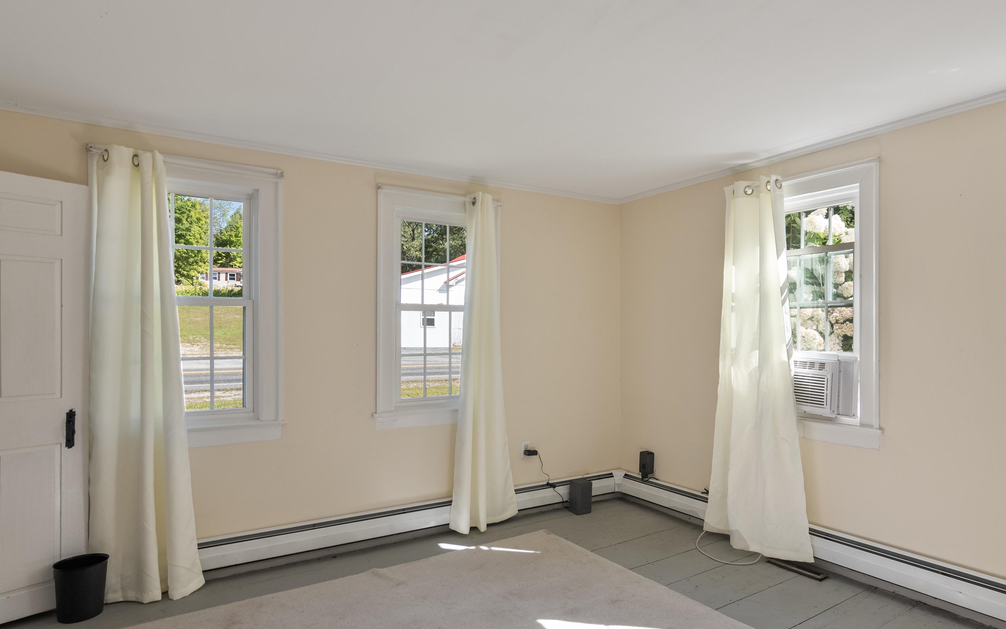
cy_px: 341
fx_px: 548
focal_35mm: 20
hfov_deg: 84.7
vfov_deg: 59.6
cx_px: 565
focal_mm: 11
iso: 500
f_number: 5.6
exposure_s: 1/30
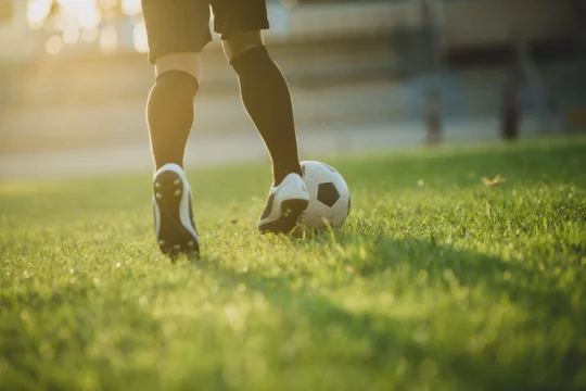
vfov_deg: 6.9
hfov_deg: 10.3
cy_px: 196
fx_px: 3255
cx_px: 293
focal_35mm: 200
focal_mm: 200
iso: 250
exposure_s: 1/500
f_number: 3.5
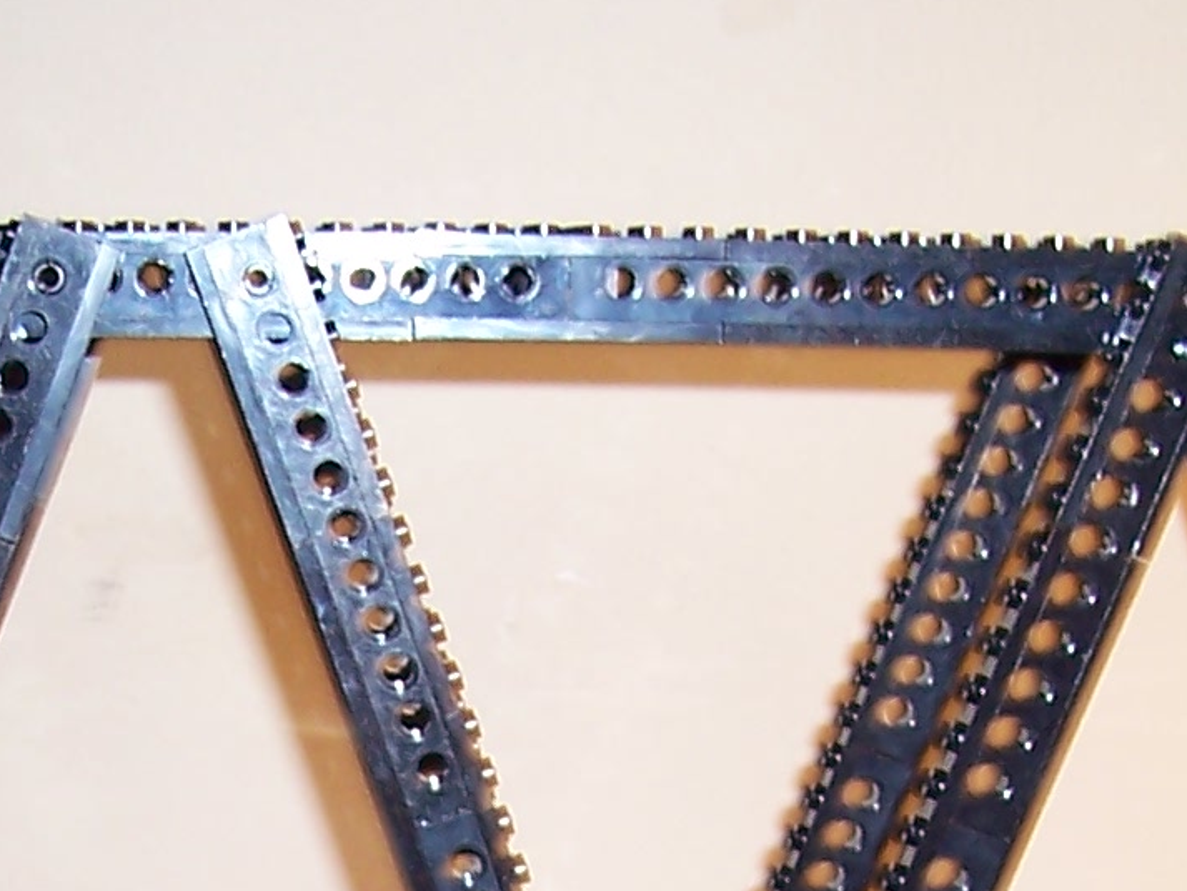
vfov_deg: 11.7
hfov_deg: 15.9
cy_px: 1321
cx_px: 75
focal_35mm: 122
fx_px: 4184
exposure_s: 1/2
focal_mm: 5.6
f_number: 2.7
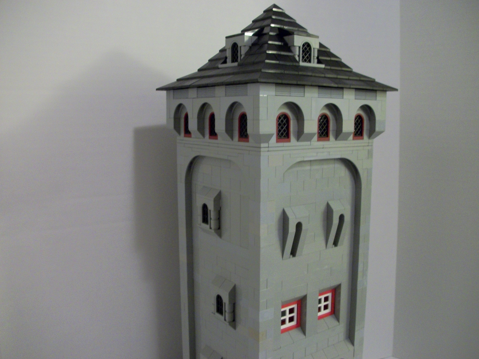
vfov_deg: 42.9
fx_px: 457
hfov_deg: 55.4
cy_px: 182
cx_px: 243
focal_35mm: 33
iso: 250
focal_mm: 5.7
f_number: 2.9
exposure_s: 1/8
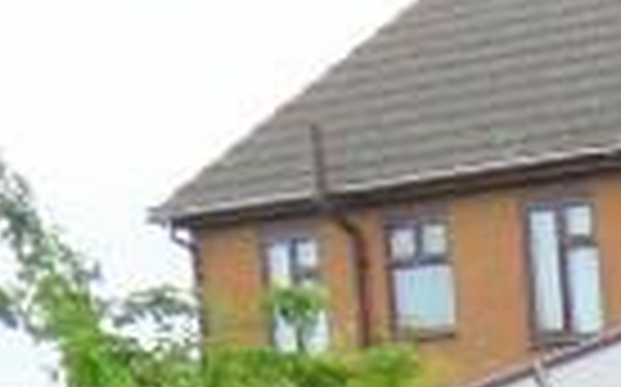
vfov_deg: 6.1
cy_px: 1354
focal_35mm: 189
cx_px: 2146
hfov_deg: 8.4
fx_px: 3196
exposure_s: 1/250
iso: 80
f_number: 3.2
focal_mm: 3.9
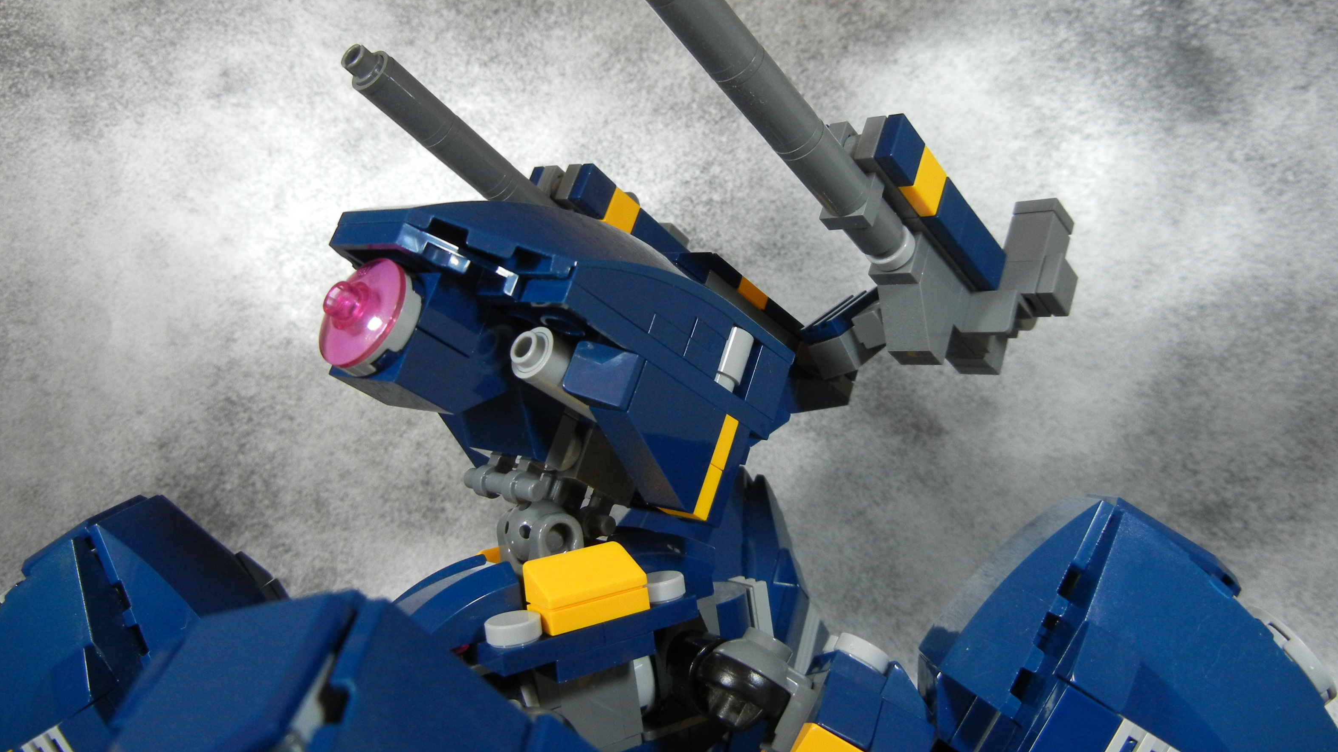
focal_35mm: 34
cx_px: 675
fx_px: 1206
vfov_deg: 34.6
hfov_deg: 58.0
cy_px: 333
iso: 400
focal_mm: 5.4
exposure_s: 1/66.6
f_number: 3.5
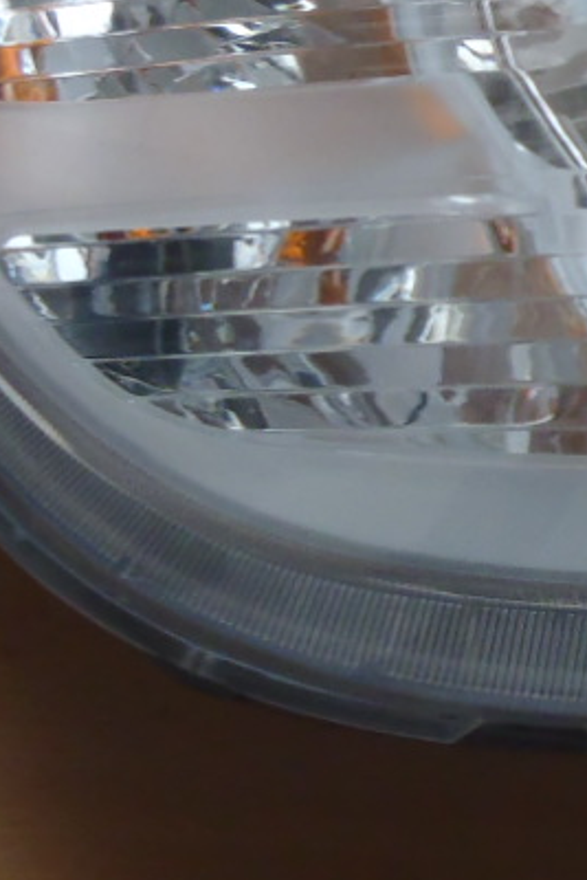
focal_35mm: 123
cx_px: 868
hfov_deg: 10.8
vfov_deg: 16.6
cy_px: 244
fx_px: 3006
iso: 250
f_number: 4.7
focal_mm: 6.64
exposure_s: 1/8
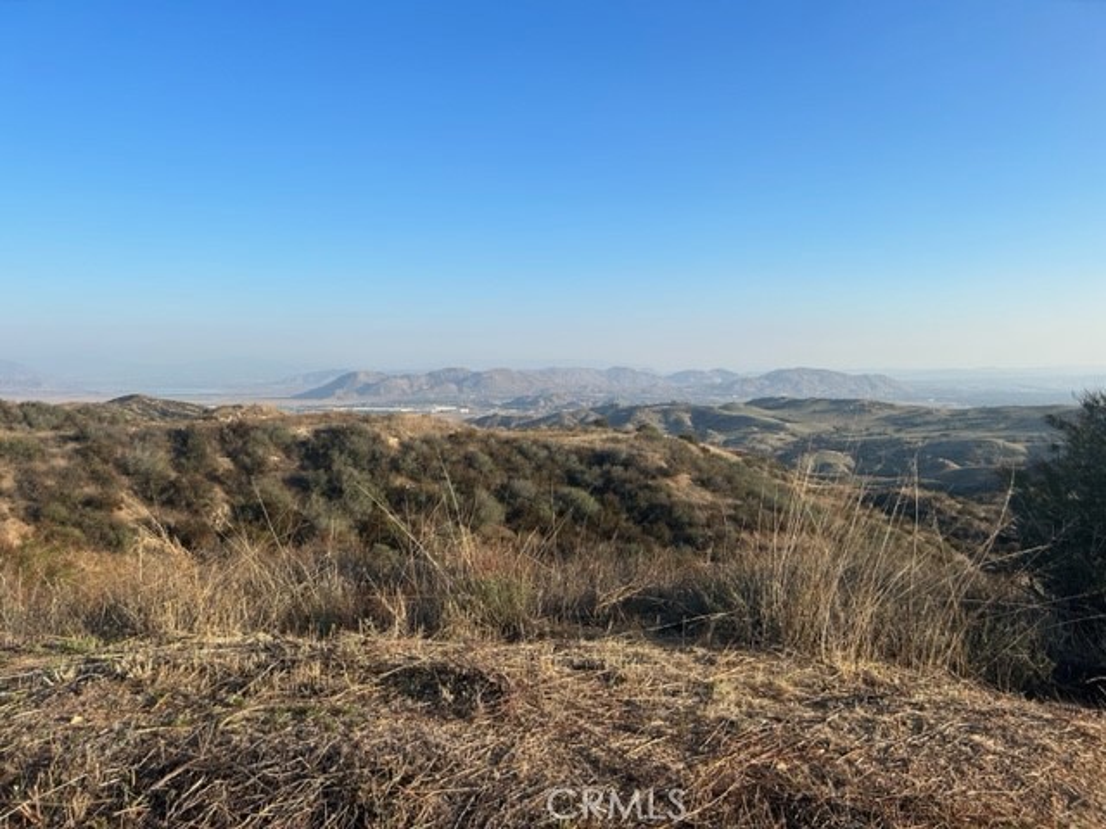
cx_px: 553
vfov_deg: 53.1
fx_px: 831
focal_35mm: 26
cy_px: 414
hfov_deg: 67.3
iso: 50
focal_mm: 5.7
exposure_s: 1/2695
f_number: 1.5
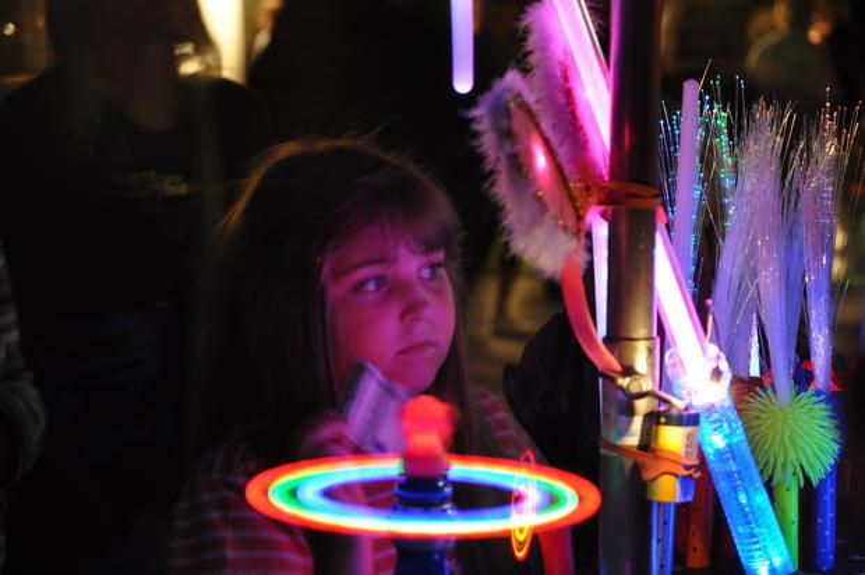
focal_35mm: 128
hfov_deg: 16.1
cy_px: 288
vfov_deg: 10.7
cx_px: 432
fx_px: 3060
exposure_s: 1/2
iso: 500
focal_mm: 85
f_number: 5.6
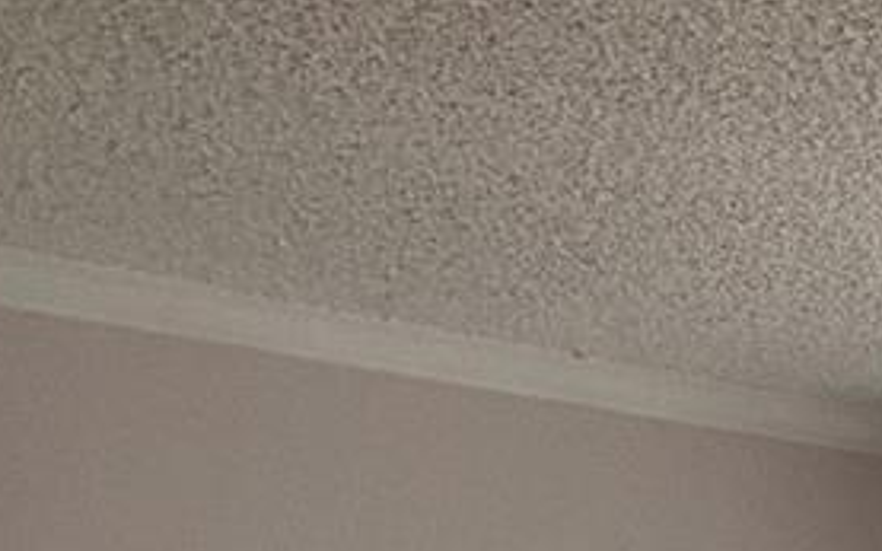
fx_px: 3677
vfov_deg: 7.4
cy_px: 1723
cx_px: 1684
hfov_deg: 12.3
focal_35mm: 153
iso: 80
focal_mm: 4.25
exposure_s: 1/60
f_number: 1.8
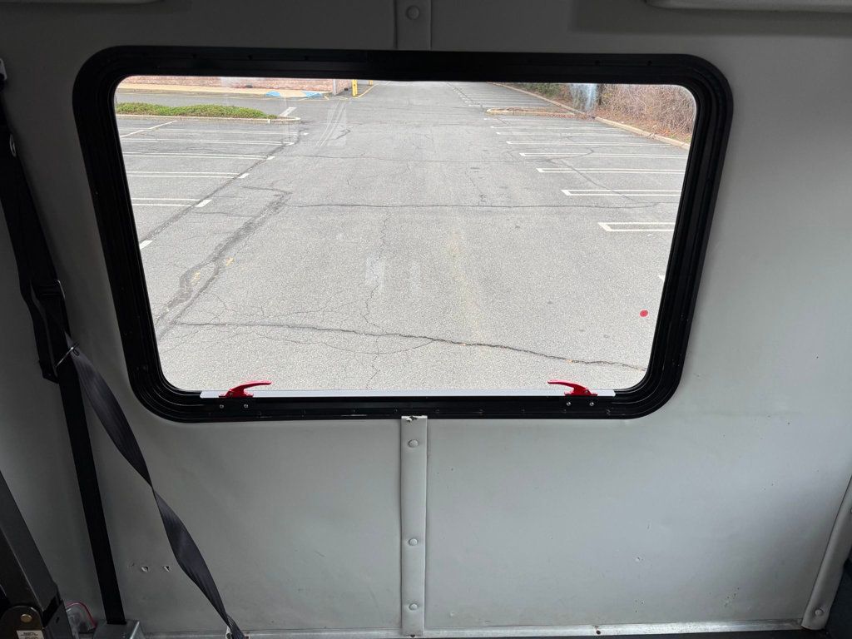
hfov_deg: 71.6
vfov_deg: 56.8
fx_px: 591
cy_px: 320
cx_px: 426
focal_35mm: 24
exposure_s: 1/121
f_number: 1.78
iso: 100
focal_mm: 6.76
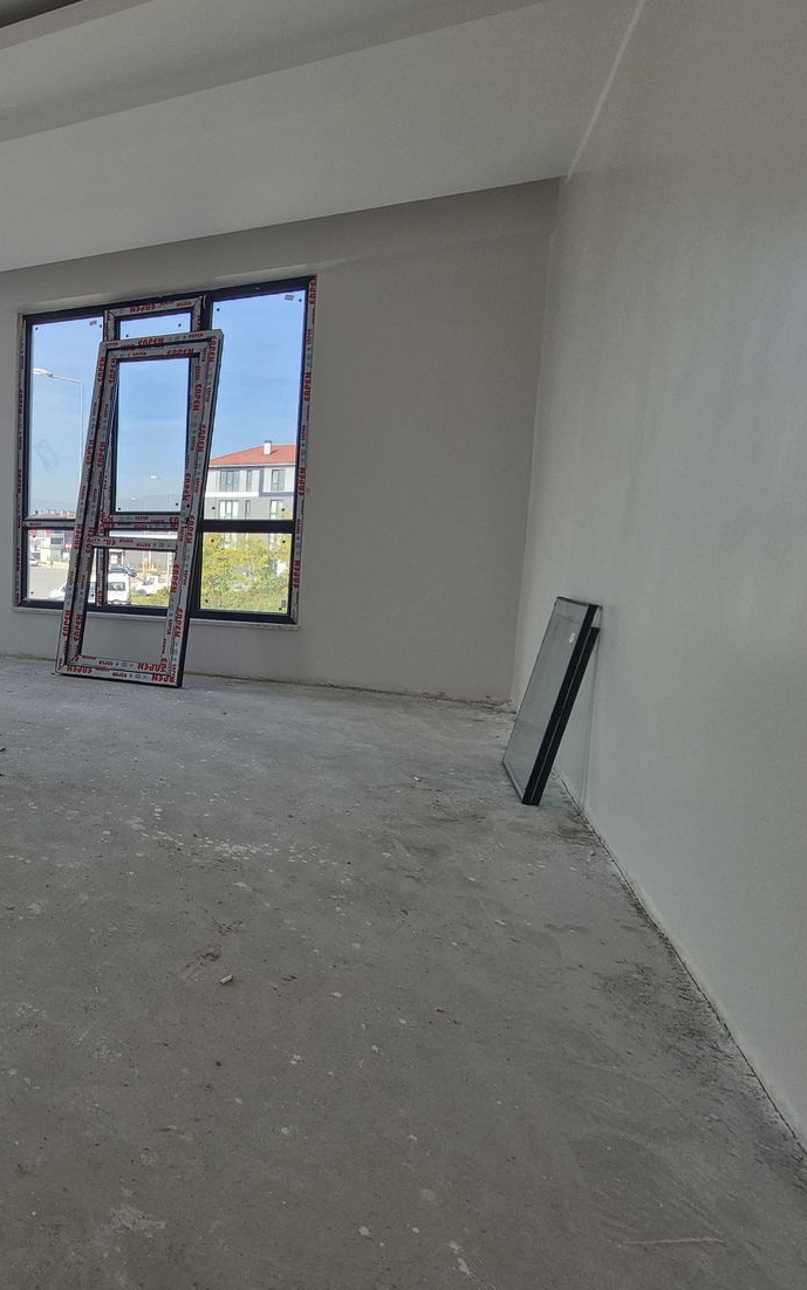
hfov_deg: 51.3
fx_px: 704
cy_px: 619
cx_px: 54
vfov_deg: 85.0
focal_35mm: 20
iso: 50
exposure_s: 1/510
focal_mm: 1.74
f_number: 2.2
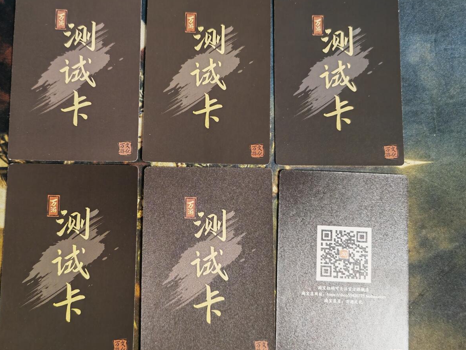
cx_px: 199
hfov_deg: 56.6
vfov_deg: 44.1
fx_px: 431
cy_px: 165
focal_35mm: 32
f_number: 1.8
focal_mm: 5.53
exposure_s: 1/100
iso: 400
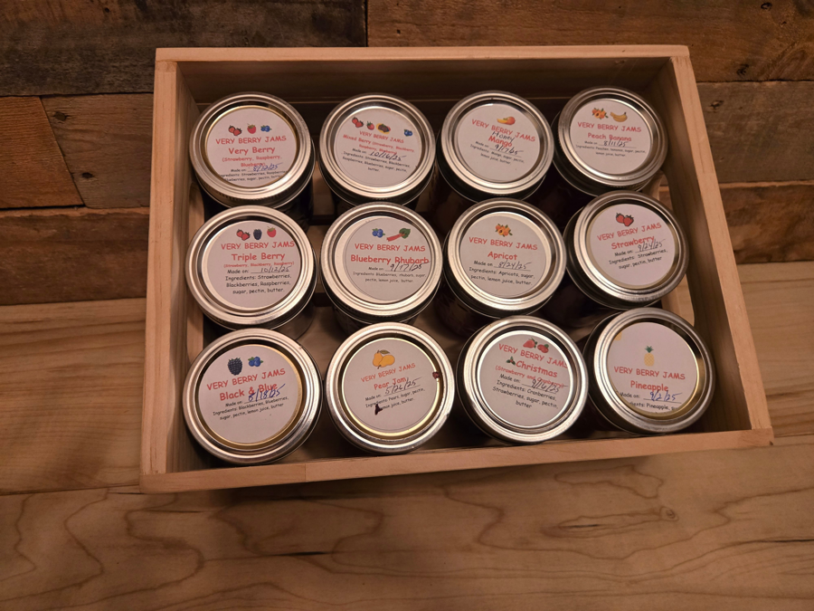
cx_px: 407
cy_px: 306
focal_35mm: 23
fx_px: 541
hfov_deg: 73.9
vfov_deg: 58.9
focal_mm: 5.4
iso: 400
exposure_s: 1/120
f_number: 1.8
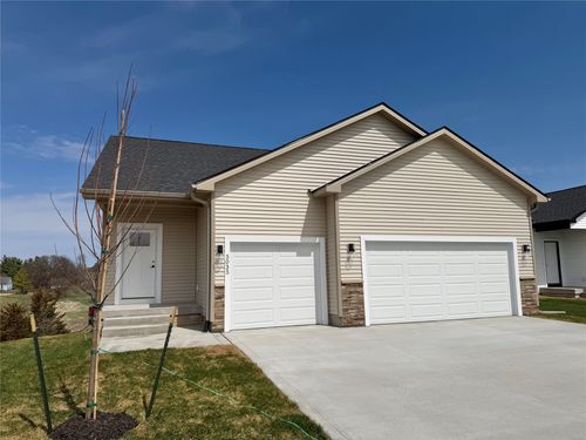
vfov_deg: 56.8
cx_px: 293
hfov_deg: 71.6
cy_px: 220
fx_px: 406
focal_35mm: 24
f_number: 1.78
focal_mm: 6.76
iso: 80
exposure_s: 1/17544
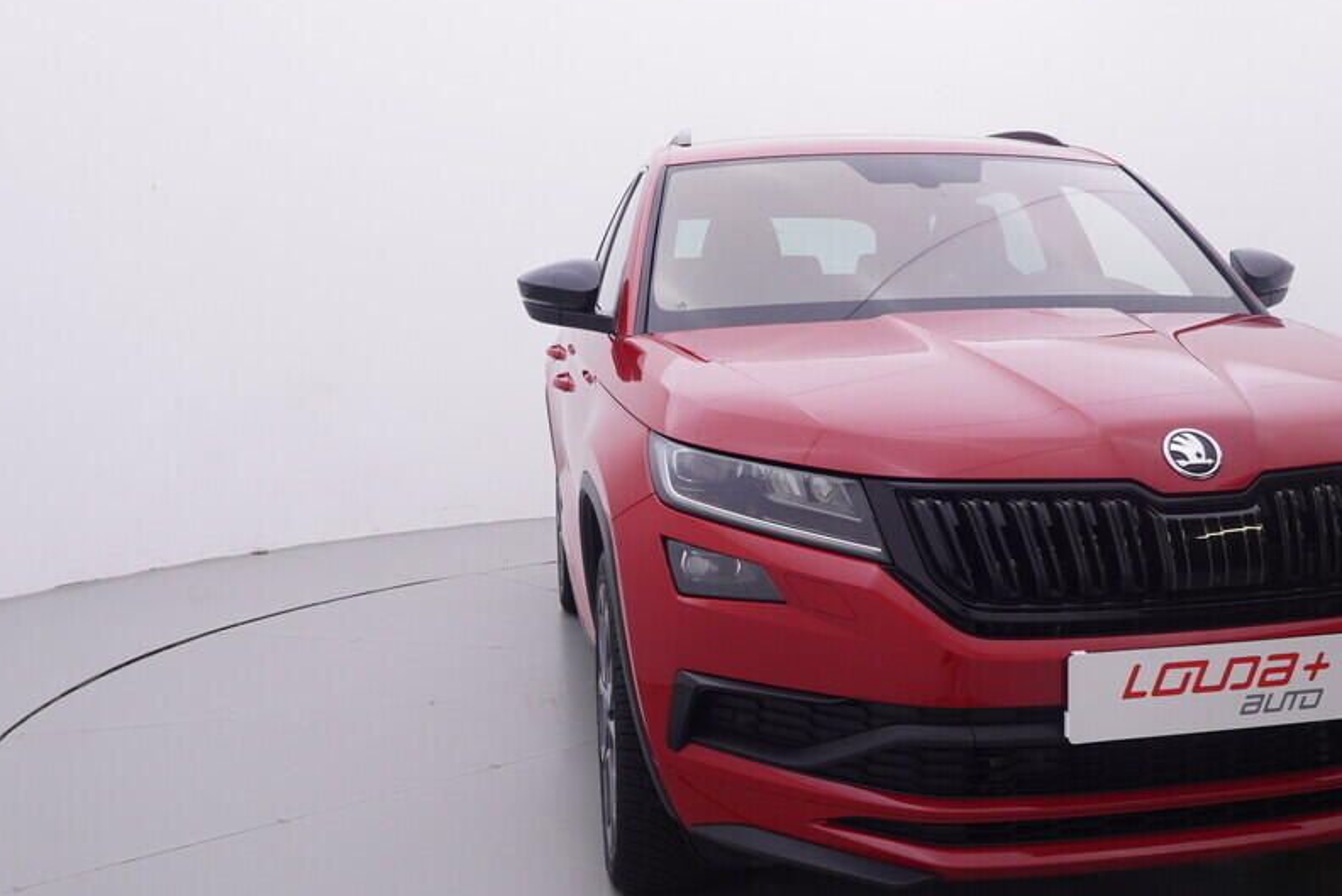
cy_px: 466
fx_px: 1526
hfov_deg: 46.8
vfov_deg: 32.7
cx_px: 881
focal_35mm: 41
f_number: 5
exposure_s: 1/80
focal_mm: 15
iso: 200
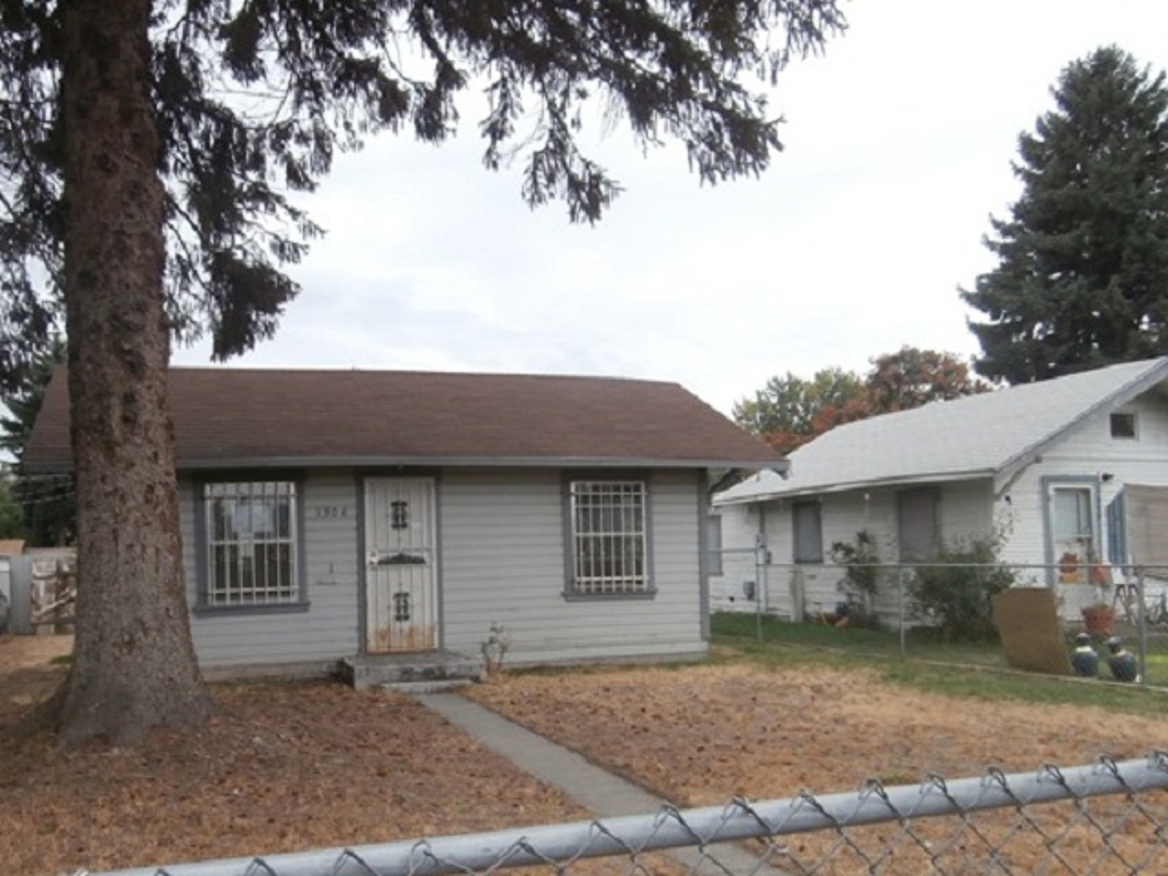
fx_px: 810
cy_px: 438
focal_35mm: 24
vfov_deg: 56.8
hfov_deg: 71.6
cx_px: 584
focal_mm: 4.2
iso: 100
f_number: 3
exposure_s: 1/320
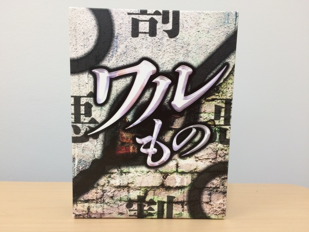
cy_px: 116
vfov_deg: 48.2
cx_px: 154
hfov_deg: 61.7
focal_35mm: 29
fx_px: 259
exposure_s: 1/33
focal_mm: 4.15
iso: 64
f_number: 2.2
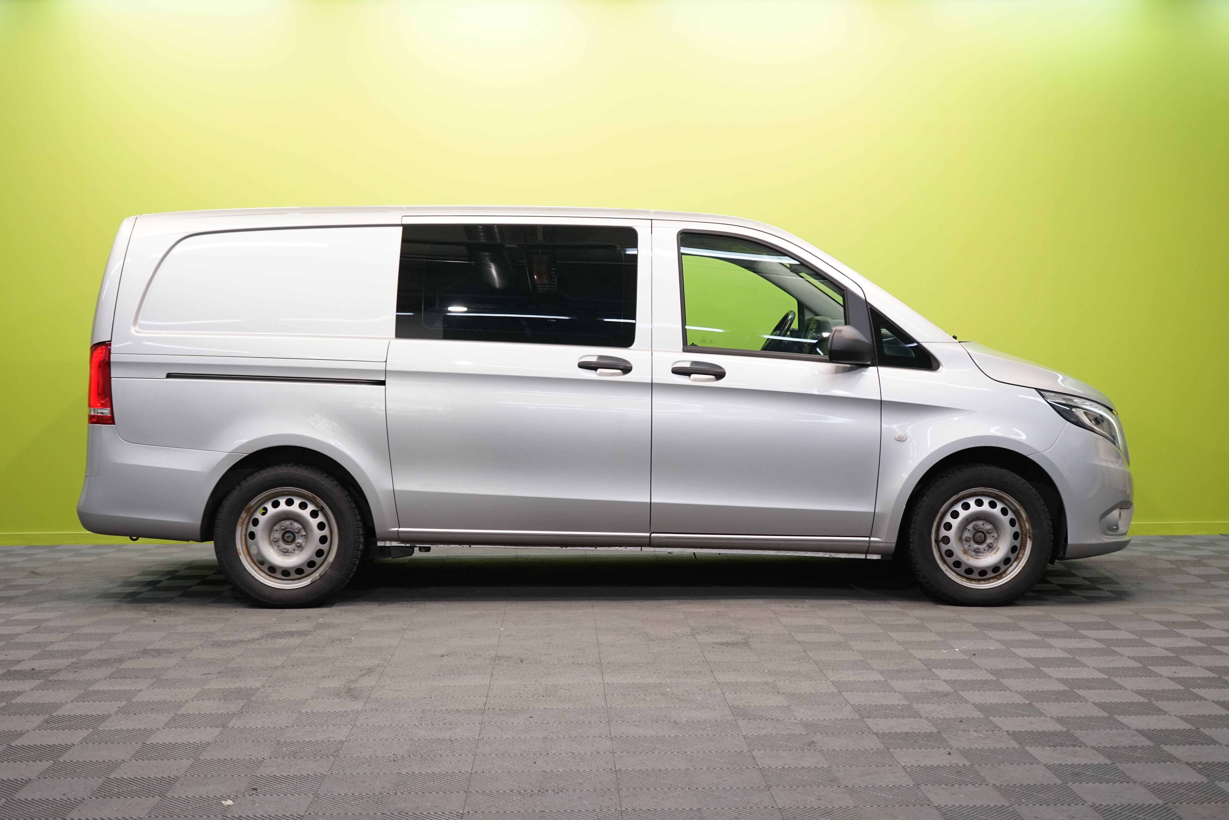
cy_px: 410
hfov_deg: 43.6
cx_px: 614
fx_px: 1536
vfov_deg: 29.9
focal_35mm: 45
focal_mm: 45
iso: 800
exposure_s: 1/60
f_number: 4.5
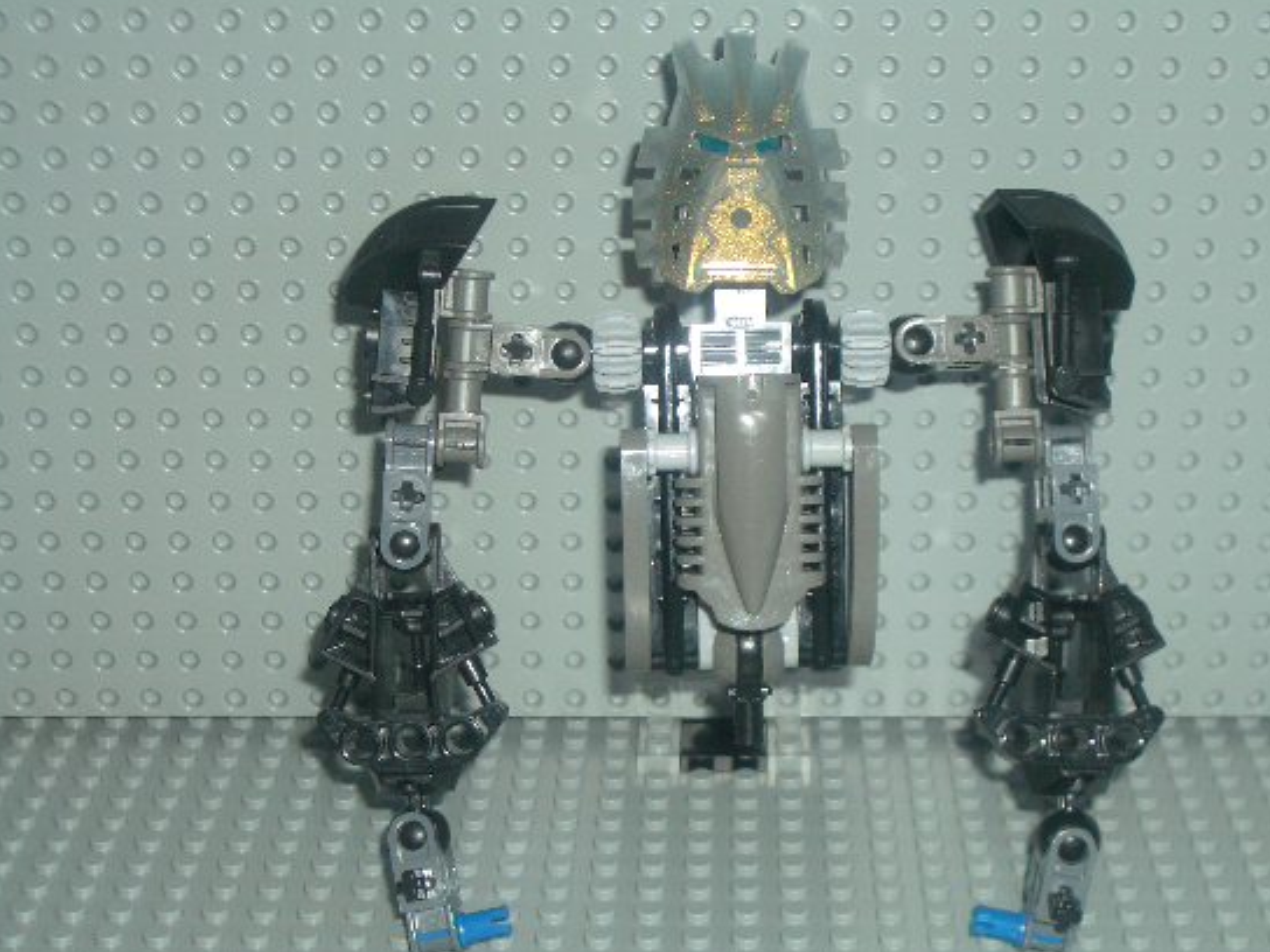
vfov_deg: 20.2
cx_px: 726
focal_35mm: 73
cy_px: 537
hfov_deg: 26.6
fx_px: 2678
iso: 100
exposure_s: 1/60
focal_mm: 10.2
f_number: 3.5
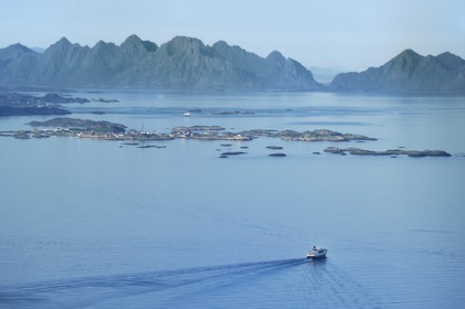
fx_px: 3001
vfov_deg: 5.9
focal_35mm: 232
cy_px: 154
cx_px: 232
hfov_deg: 8.9
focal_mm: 155
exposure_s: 1/1250
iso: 100
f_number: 4
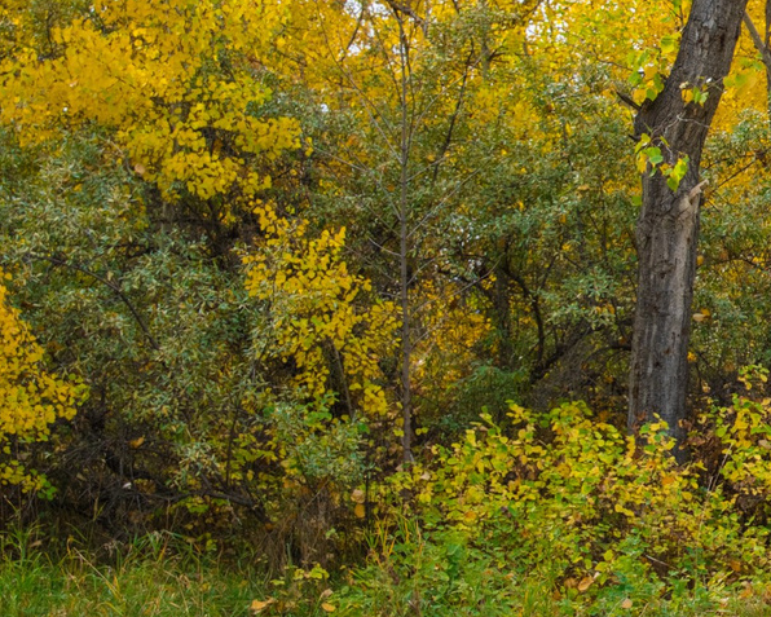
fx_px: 2771
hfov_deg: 14.5
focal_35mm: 121
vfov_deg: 12.7
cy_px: 215
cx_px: 1238
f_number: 5.6
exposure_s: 1/640
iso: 320
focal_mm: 30.1
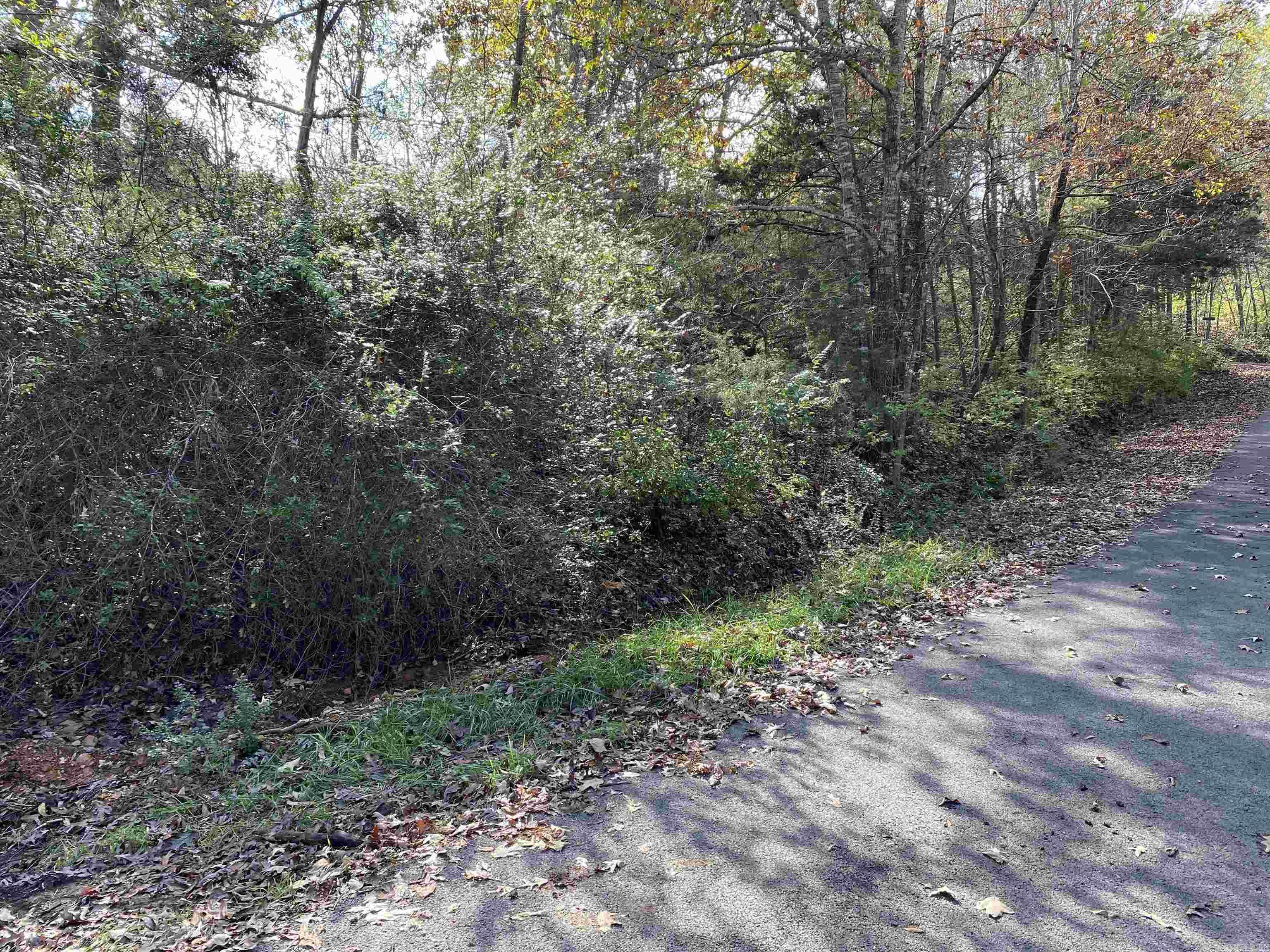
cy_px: 476
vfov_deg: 53.1
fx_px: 954
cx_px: 635
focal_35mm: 26
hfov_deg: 67.3
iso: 32
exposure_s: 1/256
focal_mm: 4.25
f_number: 1.8
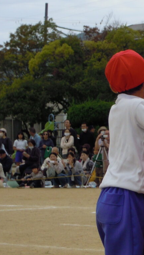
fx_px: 1365
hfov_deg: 5.9
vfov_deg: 10.7
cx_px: 263
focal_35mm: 201
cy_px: 158
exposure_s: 1/500
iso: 100
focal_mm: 13.2
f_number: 4.4
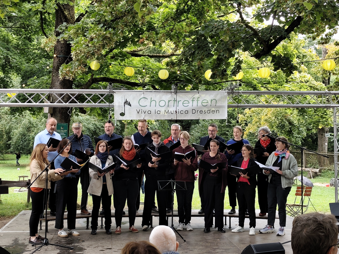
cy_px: 127
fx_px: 539
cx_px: 170
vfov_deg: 26.6
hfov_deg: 34.9
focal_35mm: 55
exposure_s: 1/100
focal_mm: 6.19
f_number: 1.65
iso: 100
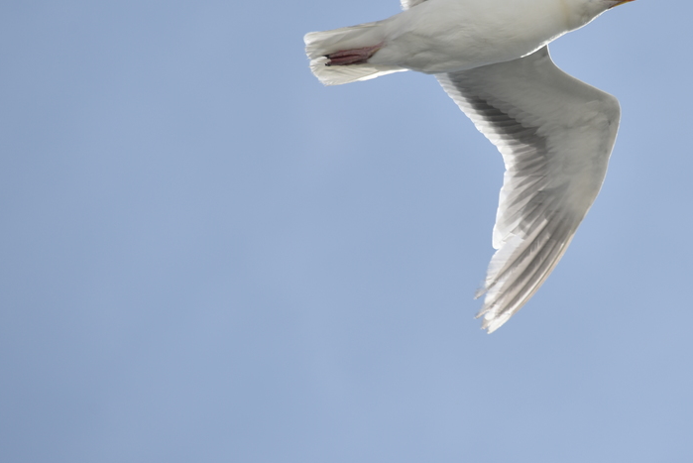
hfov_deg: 3.8
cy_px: 121
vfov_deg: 2.5
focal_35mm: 549
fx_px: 10574
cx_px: 487
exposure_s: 1/640
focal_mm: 300
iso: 100
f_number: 8
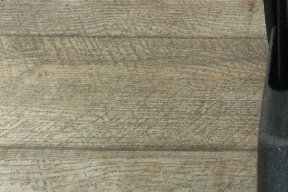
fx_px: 736
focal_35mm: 92
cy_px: -6
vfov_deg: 14.6
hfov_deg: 20.3
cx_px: 369
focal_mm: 3.3
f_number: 2.4
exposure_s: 1/33
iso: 250
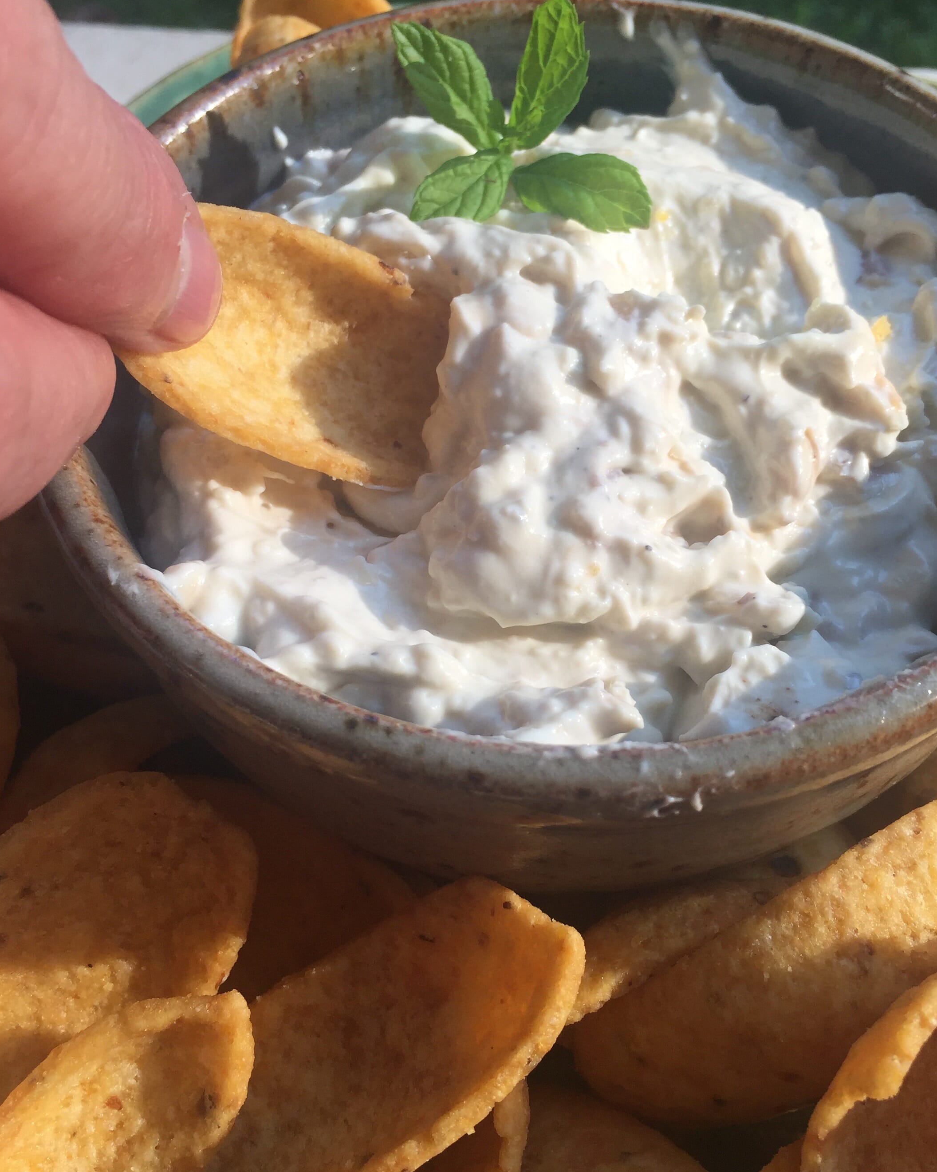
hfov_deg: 42.2
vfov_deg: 51.5
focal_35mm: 35
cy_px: 552
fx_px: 1213
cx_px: 508
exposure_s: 1/416
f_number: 2.2
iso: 32
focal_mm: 4.15
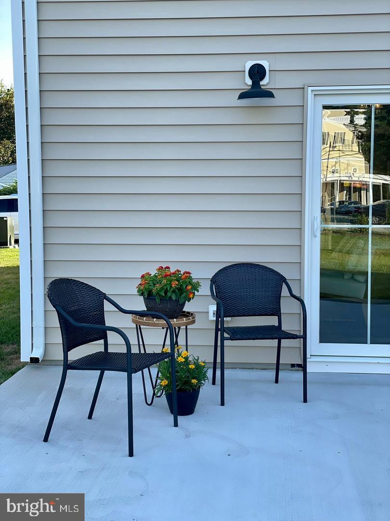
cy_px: 260
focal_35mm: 52
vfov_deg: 36.8
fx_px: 781
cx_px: 195
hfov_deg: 28.0
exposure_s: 1/182
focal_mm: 6
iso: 25
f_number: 2
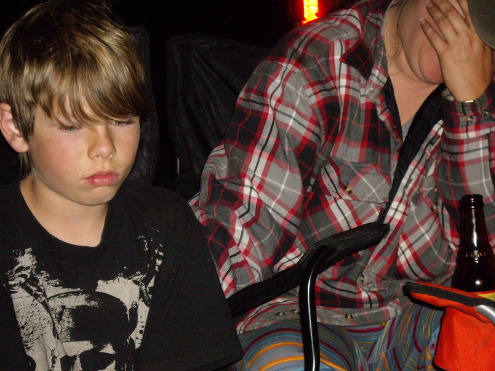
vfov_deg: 13.0
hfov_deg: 17.3
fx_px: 1630
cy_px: 186
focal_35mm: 114
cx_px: 248
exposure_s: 1/125
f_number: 5.2
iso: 400
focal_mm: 18.6
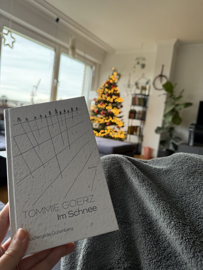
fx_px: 188
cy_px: 135
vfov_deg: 71.6
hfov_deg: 56.8
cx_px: 102
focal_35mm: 24
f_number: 1.78
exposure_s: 1/65
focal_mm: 6.76
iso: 200
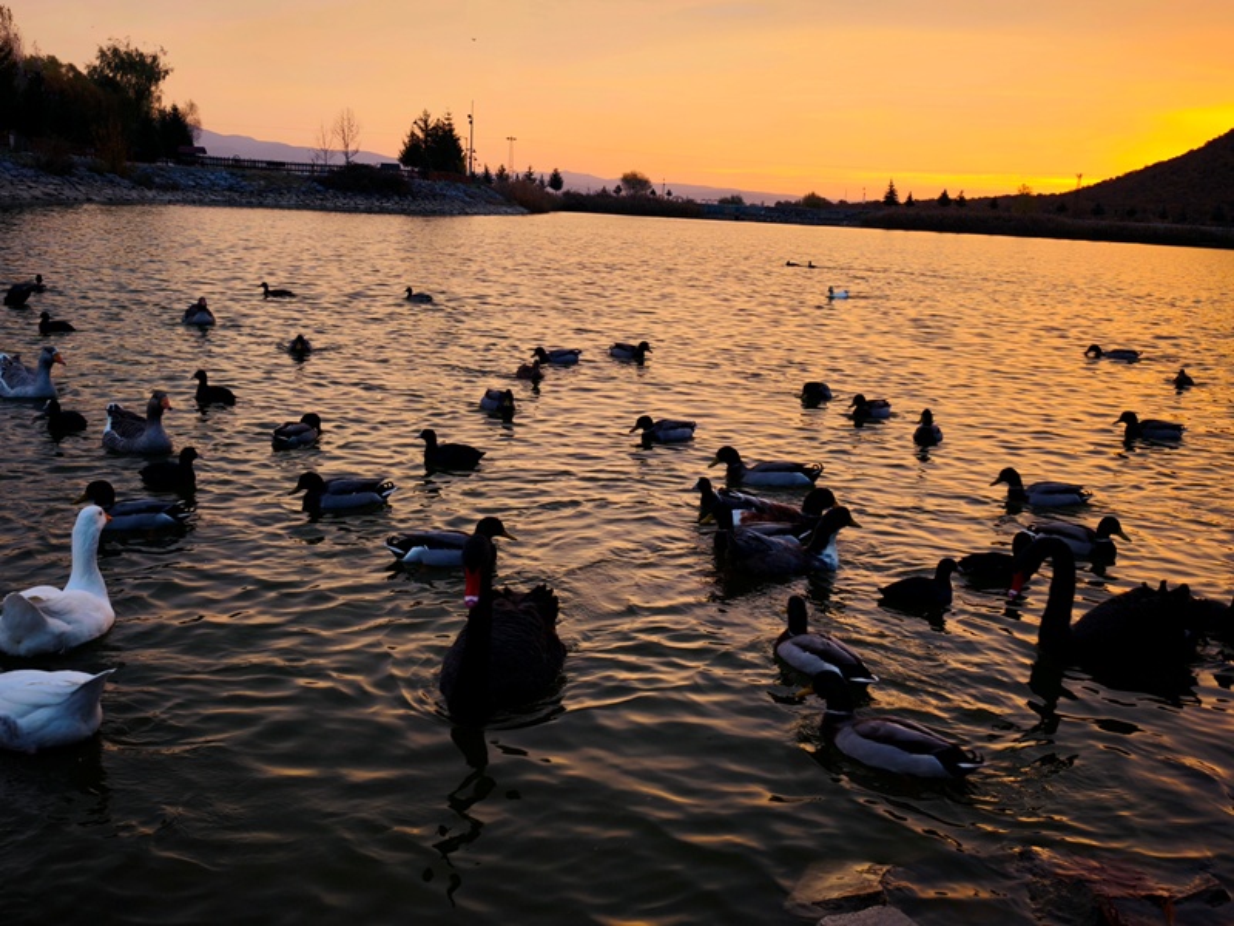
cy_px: 463
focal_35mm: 35
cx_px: 617
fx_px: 1248
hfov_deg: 52.6
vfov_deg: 40.7
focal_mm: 6.57
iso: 80
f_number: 1.6
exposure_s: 1/90
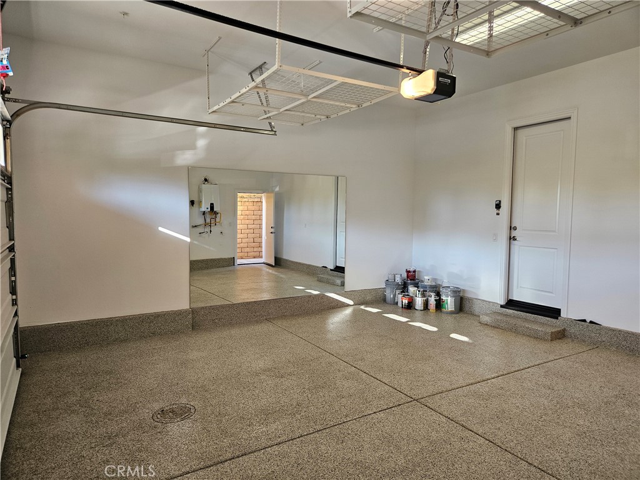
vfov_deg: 58.9
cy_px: 240
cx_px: 320
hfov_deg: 73.9
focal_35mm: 23
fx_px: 425
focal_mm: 5.4
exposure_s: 1/120
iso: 160
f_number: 1.8
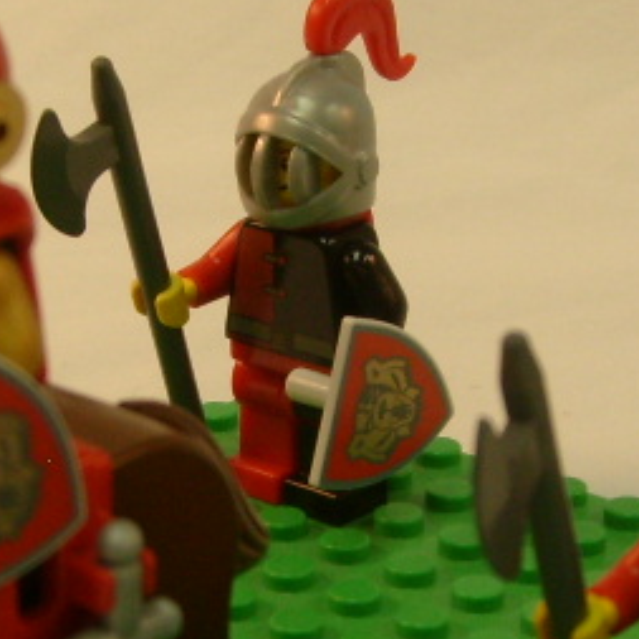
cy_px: 535
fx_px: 2611
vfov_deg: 13.9
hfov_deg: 14.0
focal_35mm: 125
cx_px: 311
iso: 100
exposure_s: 1/90
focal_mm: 5.8
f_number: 2.8
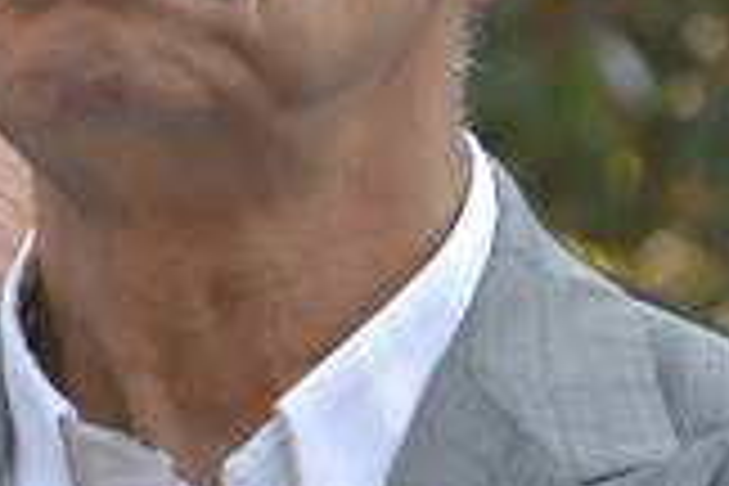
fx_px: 17798
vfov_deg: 1.6
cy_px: 358
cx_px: -1377
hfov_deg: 2.3
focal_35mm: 879
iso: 400
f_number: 5.6
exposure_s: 1/160
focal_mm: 100
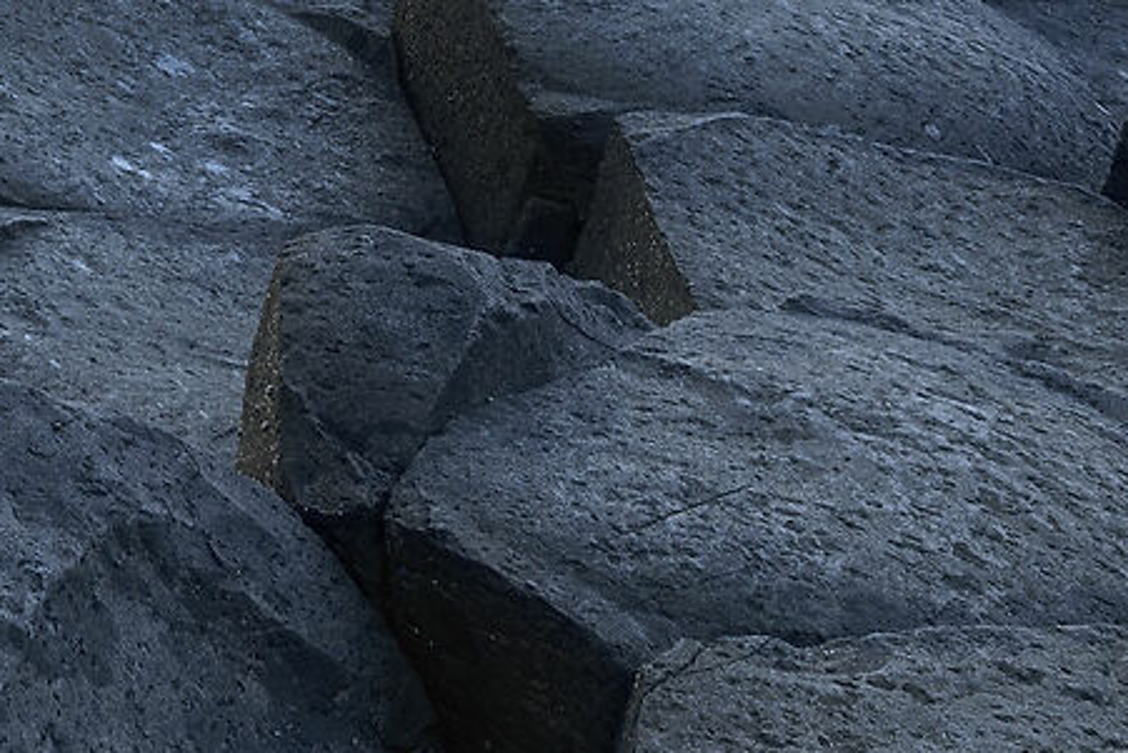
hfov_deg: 18.3
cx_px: -475
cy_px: -498
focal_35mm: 101
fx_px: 3165
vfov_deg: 12.6
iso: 80
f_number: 14
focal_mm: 19
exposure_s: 78
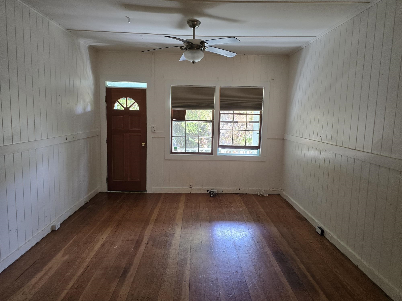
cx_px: 201
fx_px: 267
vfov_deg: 58.9
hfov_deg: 73.9
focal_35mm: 23
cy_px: 150
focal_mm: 6.3
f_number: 1.7
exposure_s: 1/120
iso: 250
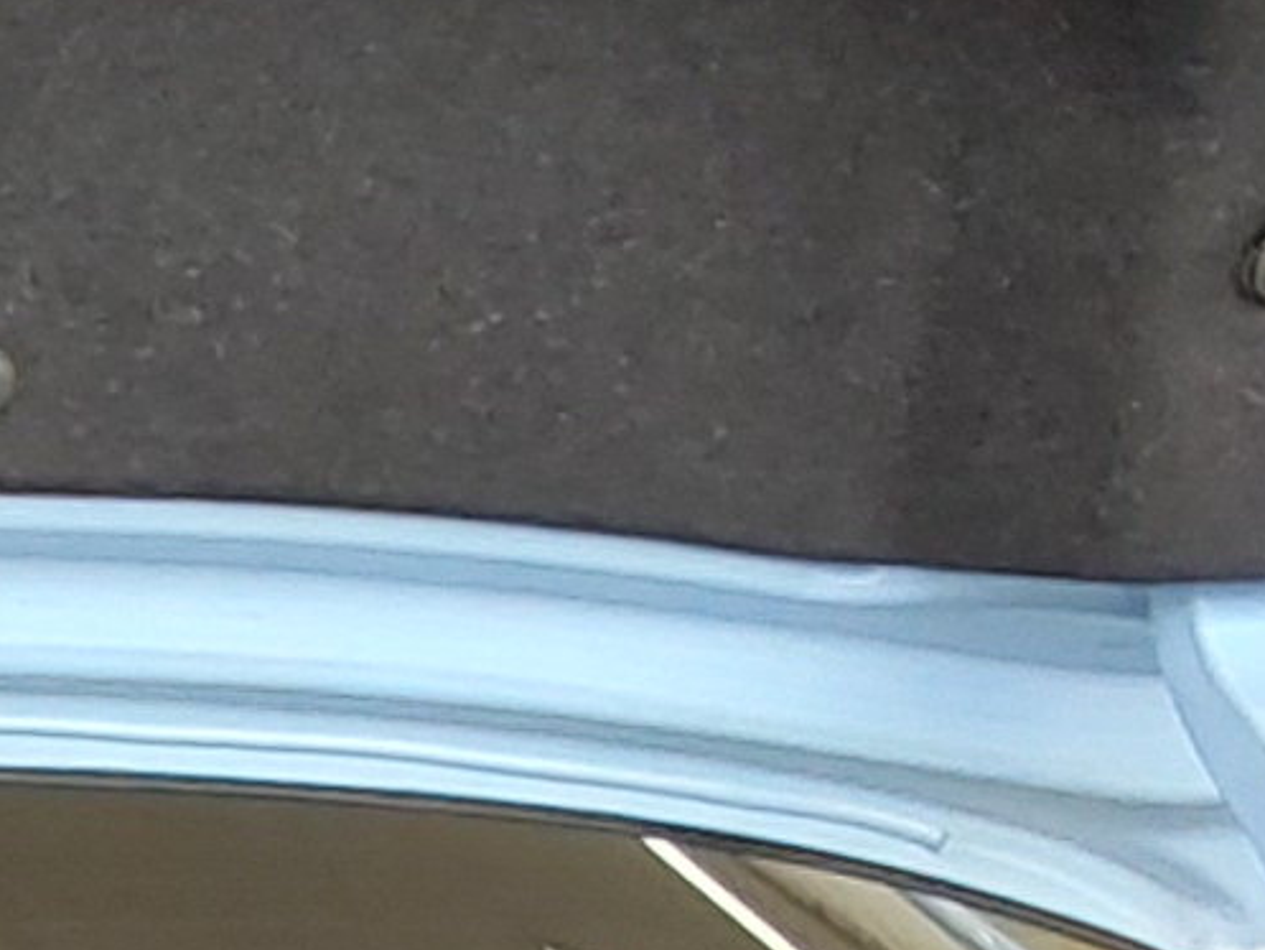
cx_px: -1189
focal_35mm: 184
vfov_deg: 7.8
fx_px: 6726
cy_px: 1798
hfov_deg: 10.0
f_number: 1.9
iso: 50
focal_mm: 2.91
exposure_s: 1/136
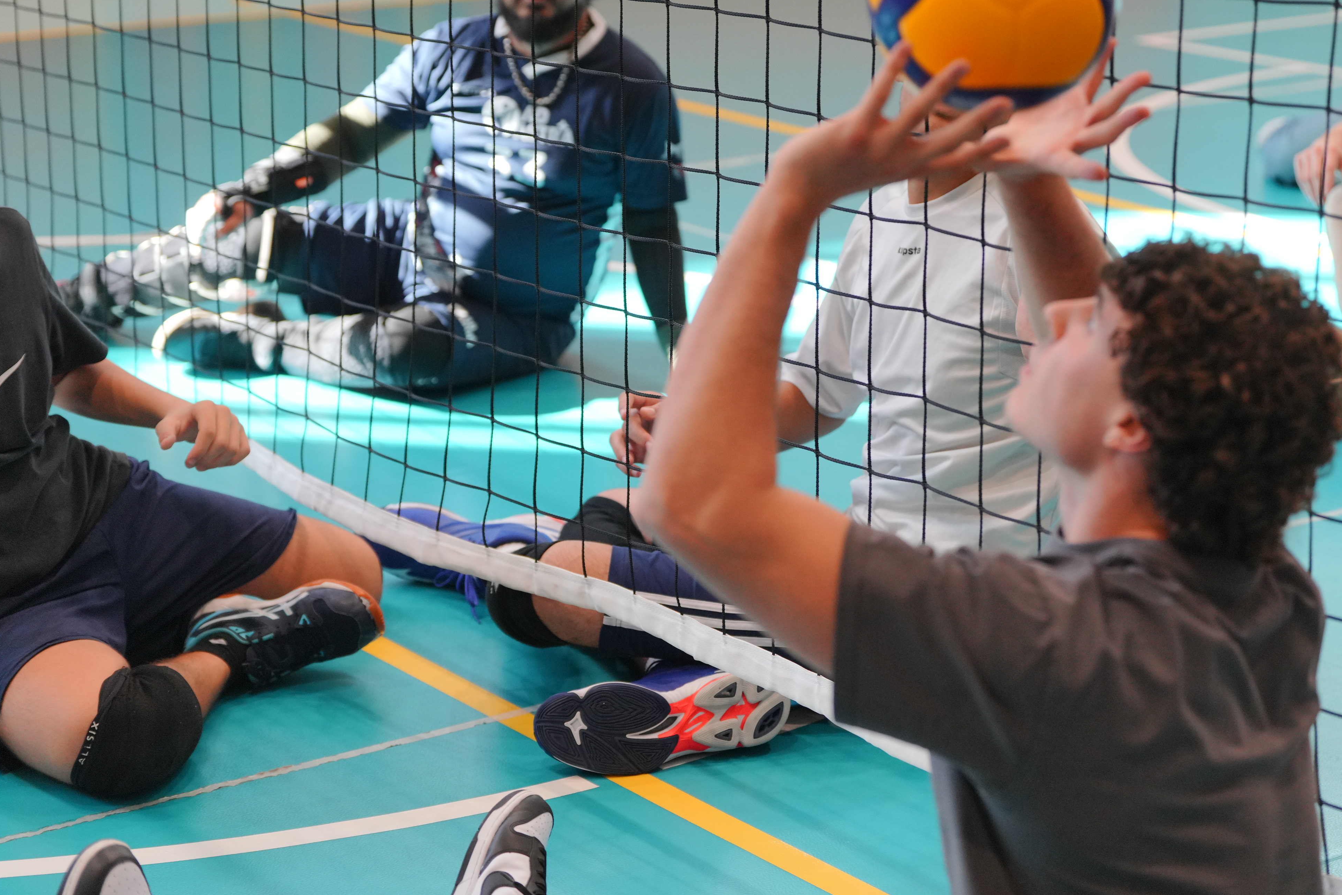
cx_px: 737
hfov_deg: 23.6
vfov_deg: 15.9
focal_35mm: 86
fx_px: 3206
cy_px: 353
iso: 1600
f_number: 3.2
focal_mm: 70
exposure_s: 1/640
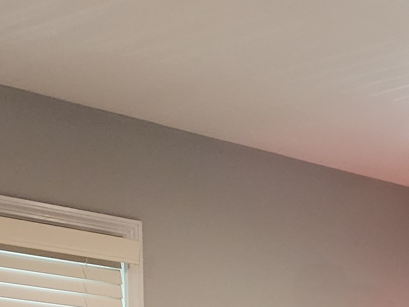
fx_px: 1336
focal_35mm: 113
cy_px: 579
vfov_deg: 11.9
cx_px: 707
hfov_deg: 15.3
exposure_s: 1/40
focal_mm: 6.4
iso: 640
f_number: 1.8
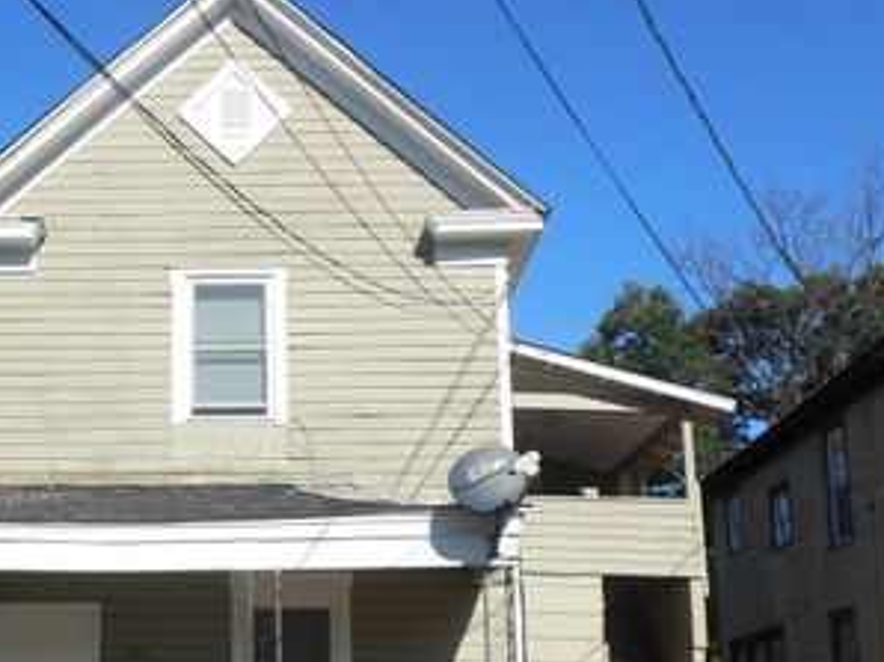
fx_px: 1072
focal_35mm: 42
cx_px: 193
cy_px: 485
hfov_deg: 43.0
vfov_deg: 33.7
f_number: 3.2
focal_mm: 4.5
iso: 125
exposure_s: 1/1500
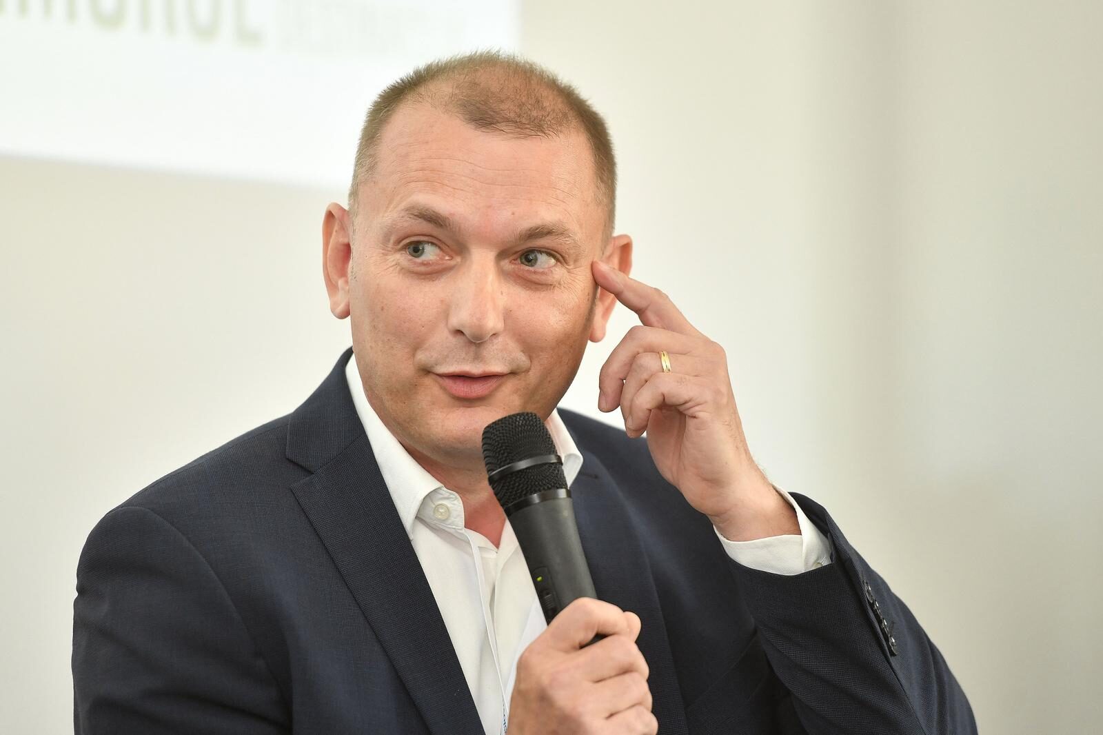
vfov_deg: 6.9
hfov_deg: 10.3
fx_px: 6126
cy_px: 368
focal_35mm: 200
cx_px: 552
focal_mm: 200
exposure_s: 1/125
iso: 1600
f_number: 4
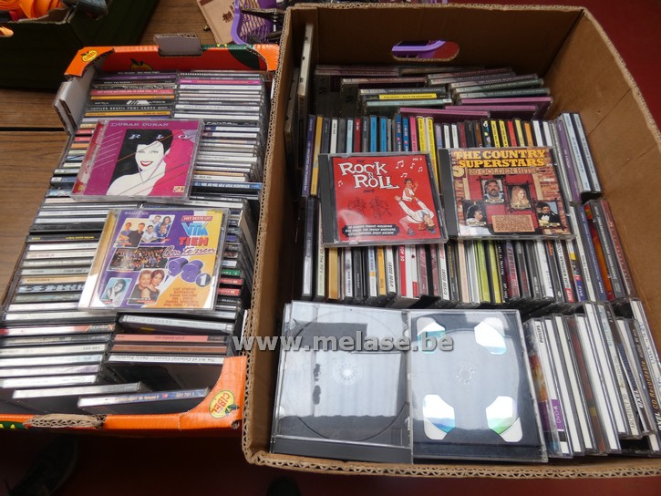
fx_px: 382
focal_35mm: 20
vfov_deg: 66.0
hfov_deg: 81.7
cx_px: 330
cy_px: 248
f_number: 2.8
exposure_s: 1/100
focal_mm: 3.6
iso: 80
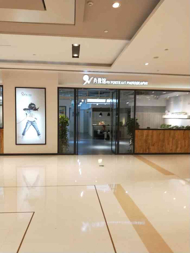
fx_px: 168
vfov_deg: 73.9
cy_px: 126
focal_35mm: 23
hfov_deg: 58.9
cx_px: 95
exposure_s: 1/33
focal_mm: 3.99
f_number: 1.7
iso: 124
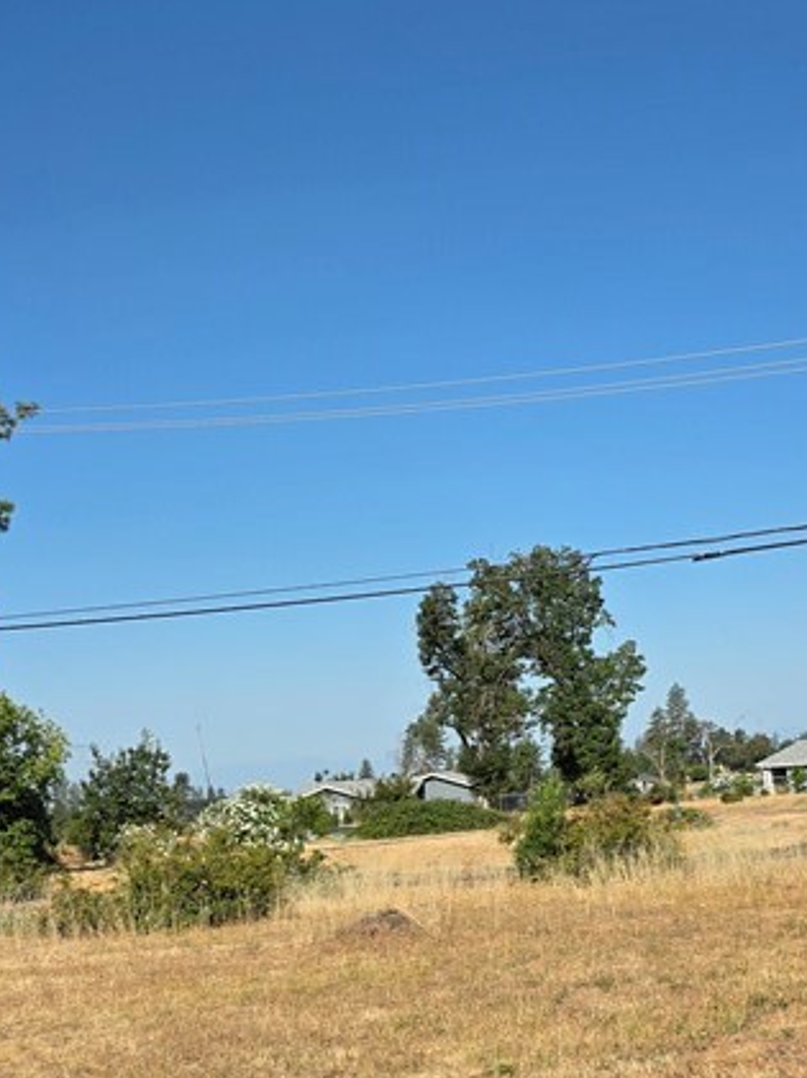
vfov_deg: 34.1
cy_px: 707
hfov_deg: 26.0
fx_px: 1743
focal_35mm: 56
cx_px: 461
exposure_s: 1/7626
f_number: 1.7
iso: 80
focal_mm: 6.3
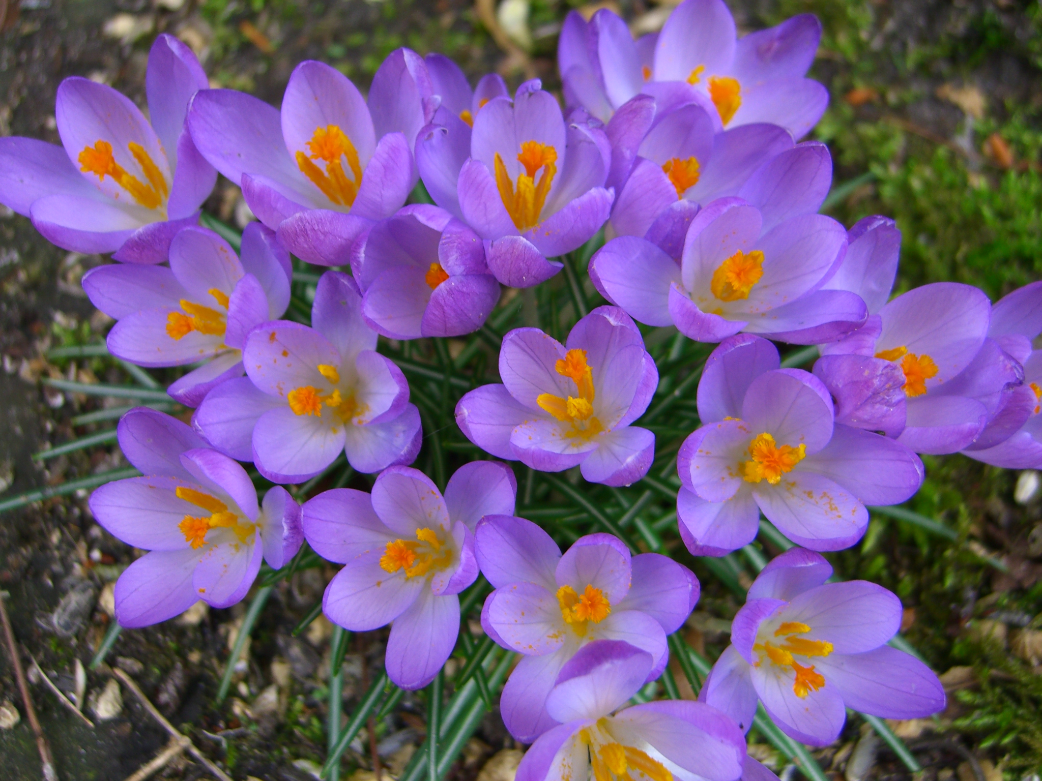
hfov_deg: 49.0
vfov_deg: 37.7
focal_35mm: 38
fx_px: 1144
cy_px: 390
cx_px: 521
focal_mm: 7.9
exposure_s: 1/100
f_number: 2.8
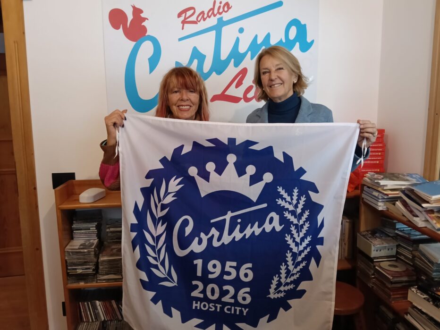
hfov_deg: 65.3
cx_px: 220
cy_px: 165
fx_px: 343
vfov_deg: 51.4
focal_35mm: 27
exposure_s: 1/33.3
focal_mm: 3.98
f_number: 1.8
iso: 500
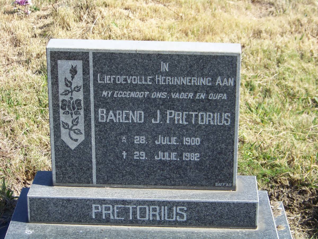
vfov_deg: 15.4
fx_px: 882
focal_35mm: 96
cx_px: 159
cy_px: 120
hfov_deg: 20.4
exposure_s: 1/400
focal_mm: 16.2
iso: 64
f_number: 3.2
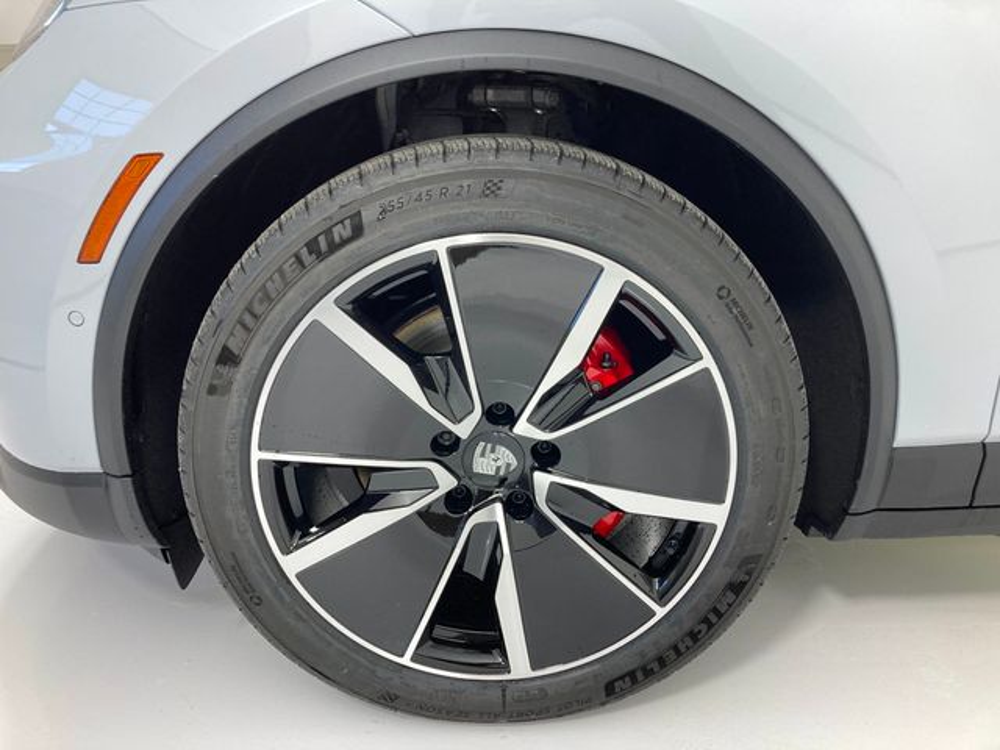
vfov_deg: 49.7
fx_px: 809
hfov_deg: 63.4
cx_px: 500
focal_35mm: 28
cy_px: 375
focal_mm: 3.99
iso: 32
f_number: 1.8
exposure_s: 1/120
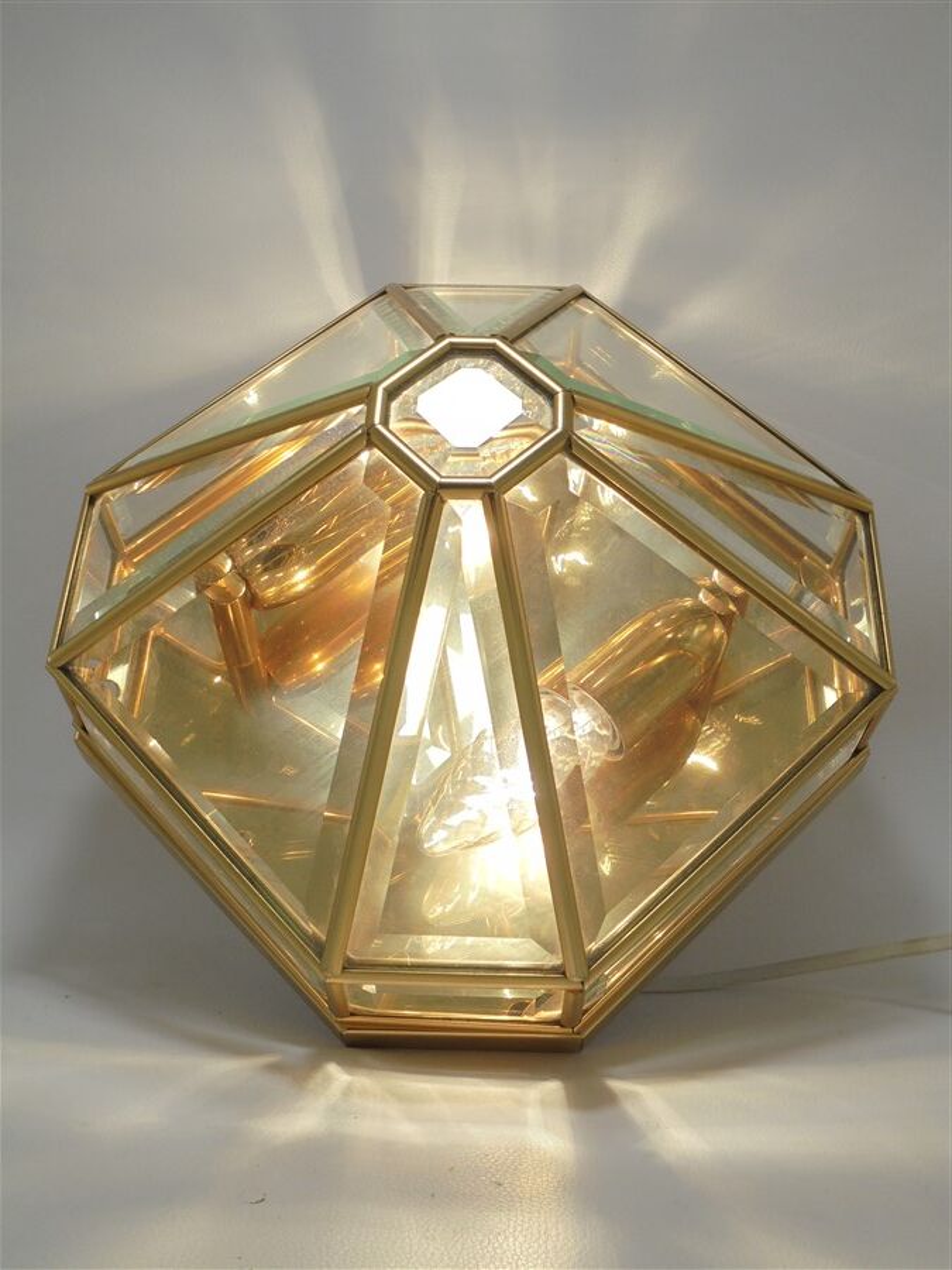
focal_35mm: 38
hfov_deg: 37.7
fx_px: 1393
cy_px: 635
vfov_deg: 49.0
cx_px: 476
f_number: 4.2
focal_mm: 6.9
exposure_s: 1/160
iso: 100
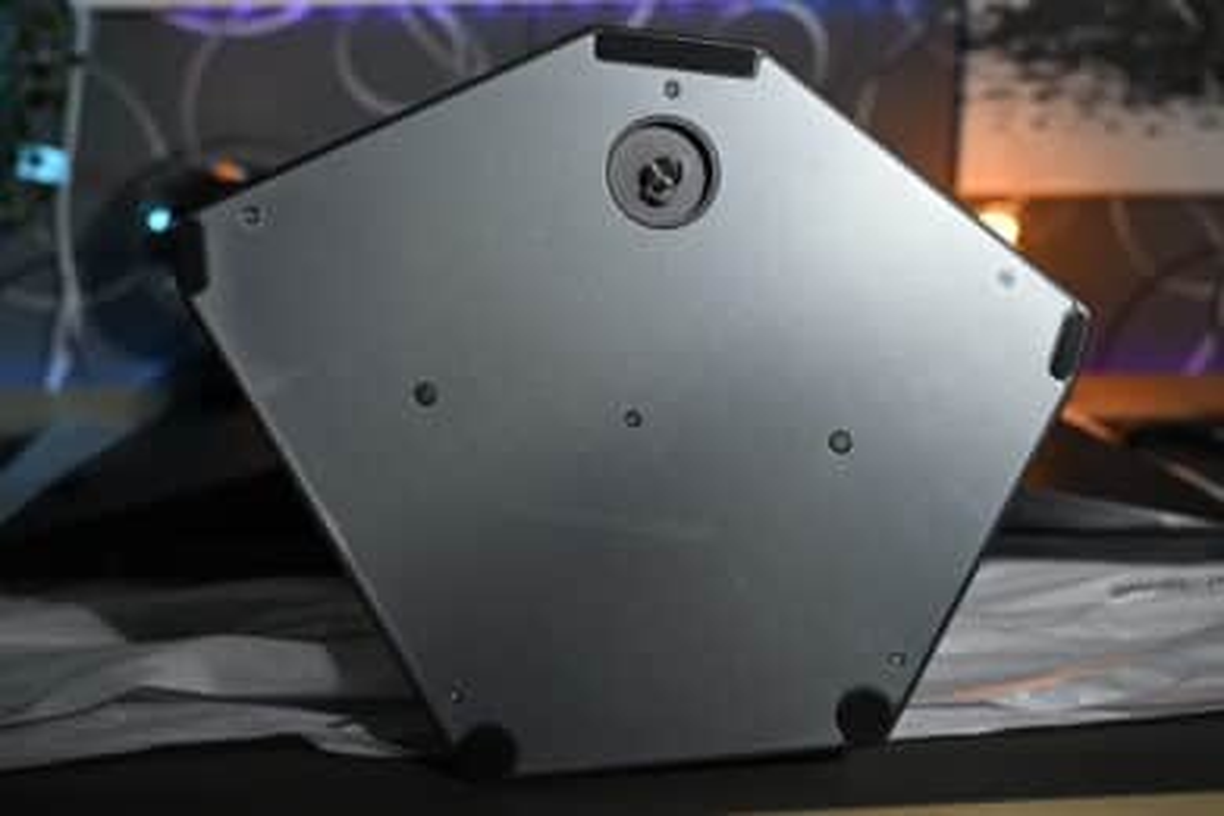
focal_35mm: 41
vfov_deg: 32.6
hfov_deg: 47.4
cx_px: 612
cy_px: 408
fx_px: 1394
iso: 320
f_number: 4
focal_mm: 41
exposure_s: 1/250
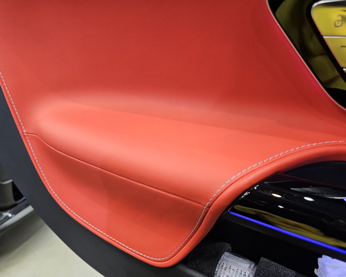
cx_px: 179
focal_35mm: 24
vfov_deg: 58.8
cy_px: 138
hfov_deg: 70.3
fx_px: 246
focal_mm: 6.3
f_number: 1.7
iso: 250
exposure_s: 1/100
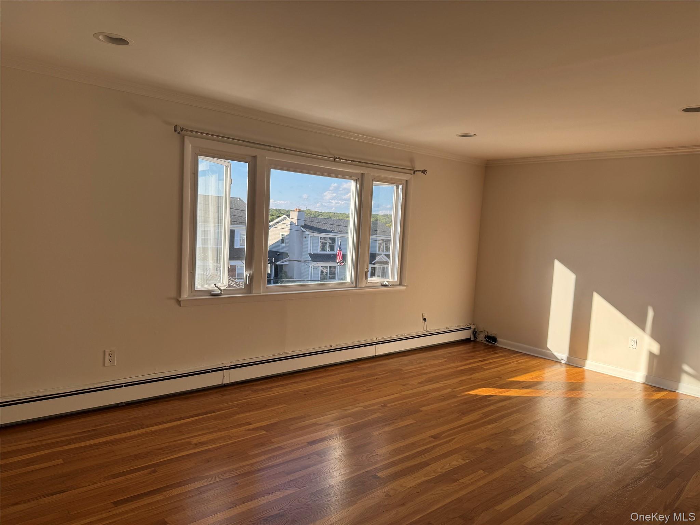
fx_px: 485
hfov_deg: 71.6
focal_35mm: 24
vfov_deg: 56.8
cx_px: 350
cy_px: 262
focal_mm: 6.76
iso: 80
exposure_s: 1/633
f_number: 1.78
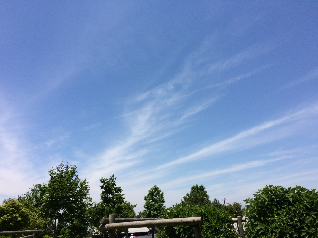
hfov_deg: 61.7
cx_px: 159
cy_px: 119
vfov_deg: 48.2
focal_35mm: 29
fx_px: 266
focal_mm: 4.15
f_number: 2.2
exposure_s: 1/3165
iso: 32
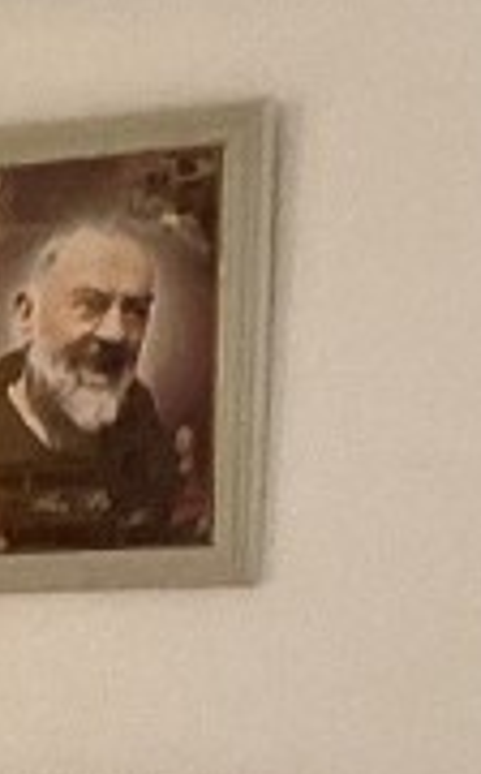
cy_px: 1148
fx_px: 3935
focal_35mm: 187
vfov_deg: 10.8
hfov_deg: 6.0
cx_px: -1353
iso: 200
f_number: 2.4
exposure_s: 1/60
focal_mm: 3.3
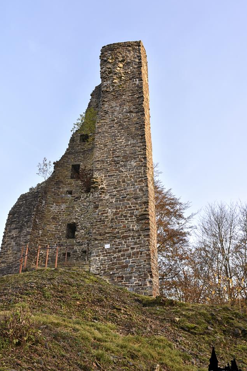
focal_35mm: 34
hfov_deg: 38.8
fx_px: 350
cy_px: 178
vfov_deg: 55.8
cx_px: 112
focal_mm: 20
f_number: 6.3
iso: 200
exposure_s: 1/125
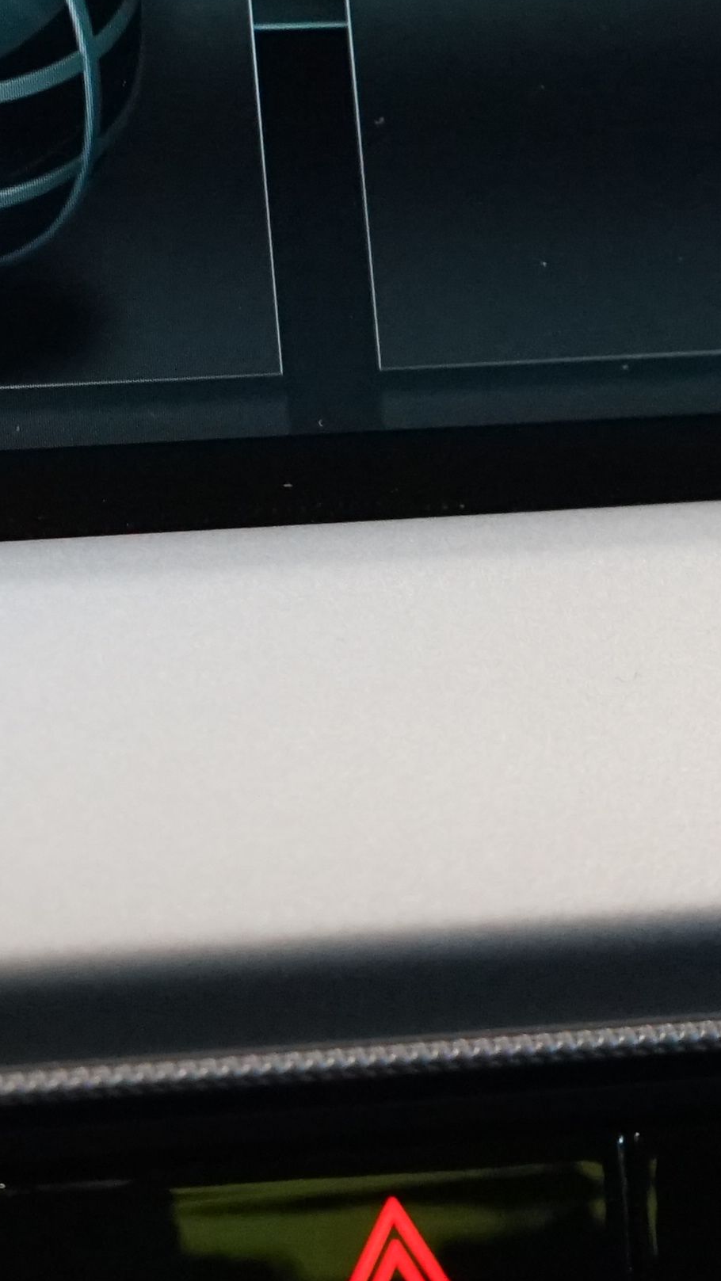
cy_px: -36
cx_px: -171
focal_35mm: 136
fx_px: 4621
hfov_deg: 8.8
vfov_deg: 15.5
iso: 3200
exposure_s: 1/30
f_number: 4.5
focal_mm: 35
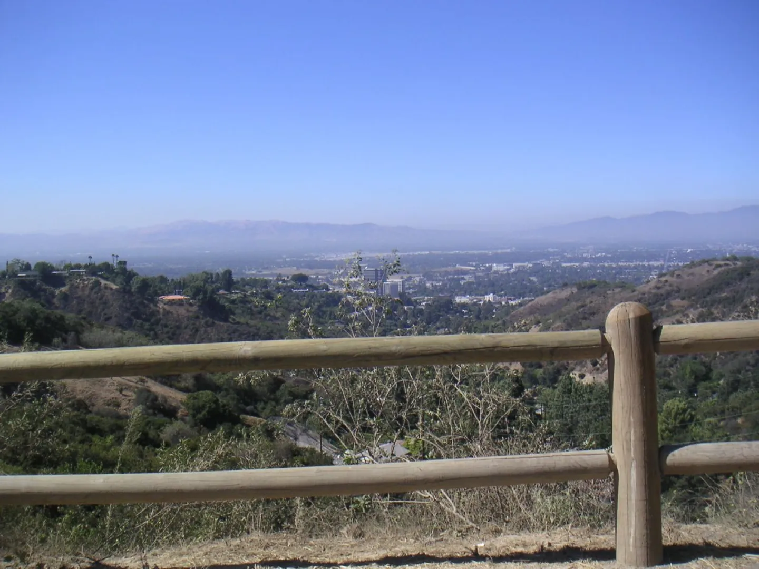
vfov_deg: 37.7
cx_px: 380
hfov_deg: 49.0
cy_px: 284
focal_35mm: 38
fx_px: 833
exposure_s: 1/180
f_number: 6.7
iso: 50
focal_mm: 6
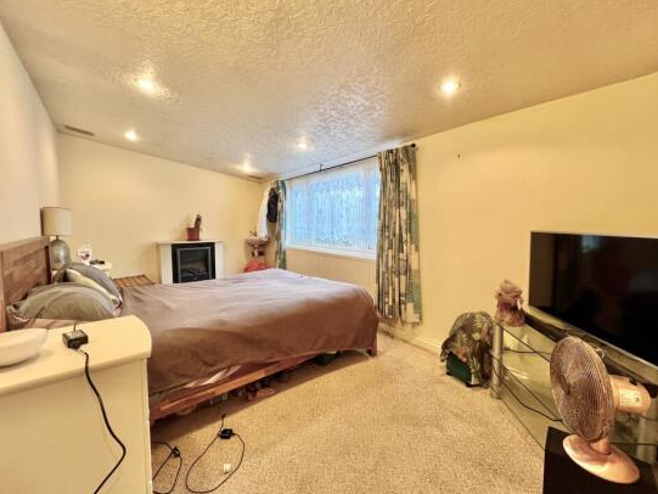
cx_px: 340
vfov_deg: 85.7
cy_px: 243
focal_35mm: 14
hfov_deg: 102.0
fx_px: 266
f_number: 1.8
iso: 160
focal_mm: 1.57
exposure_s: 1/100
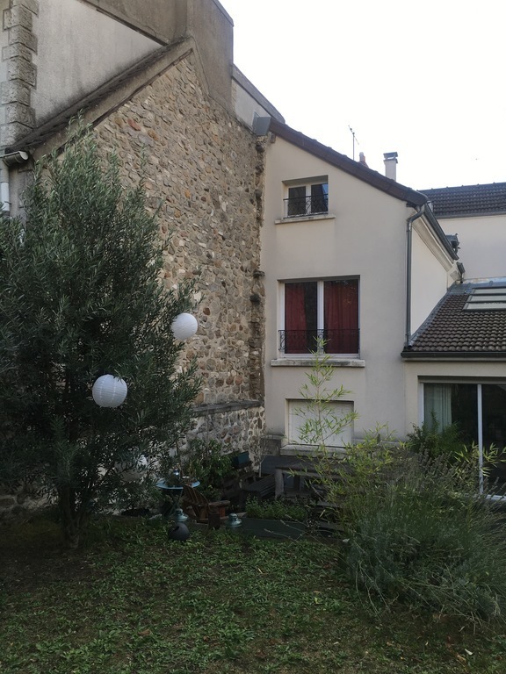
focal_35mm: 29
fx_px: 565
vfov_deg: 61.7
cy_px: 337
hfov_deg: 48.2
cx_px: 253
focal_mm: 4.15
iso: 25
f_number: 2.2
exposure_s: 1/276
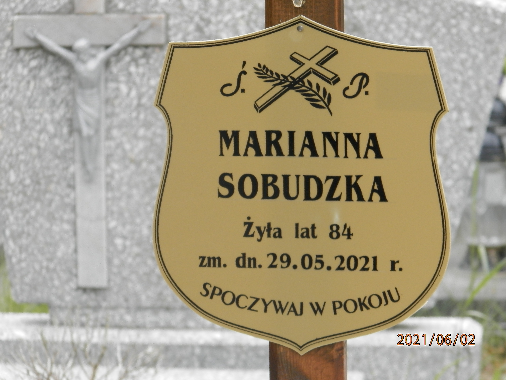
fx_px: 3274
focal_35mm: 224
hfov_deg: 8.8
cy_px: 190
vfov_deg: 6.6
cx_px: 253
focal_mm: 40
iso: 200
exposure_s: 1/160
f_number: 5.4
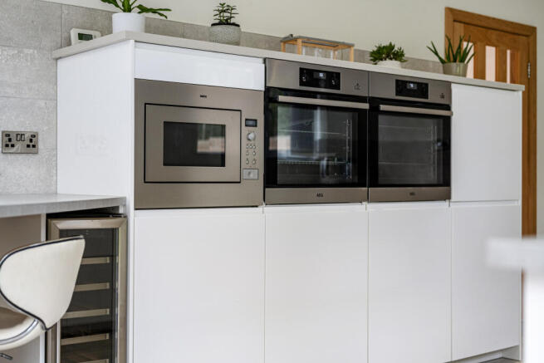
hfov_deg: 39.6
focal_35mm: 50
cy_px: 182
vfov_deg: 27.0
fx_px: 756
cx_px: 272
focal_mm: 50
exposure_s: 1/200
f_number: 3.2
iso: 640
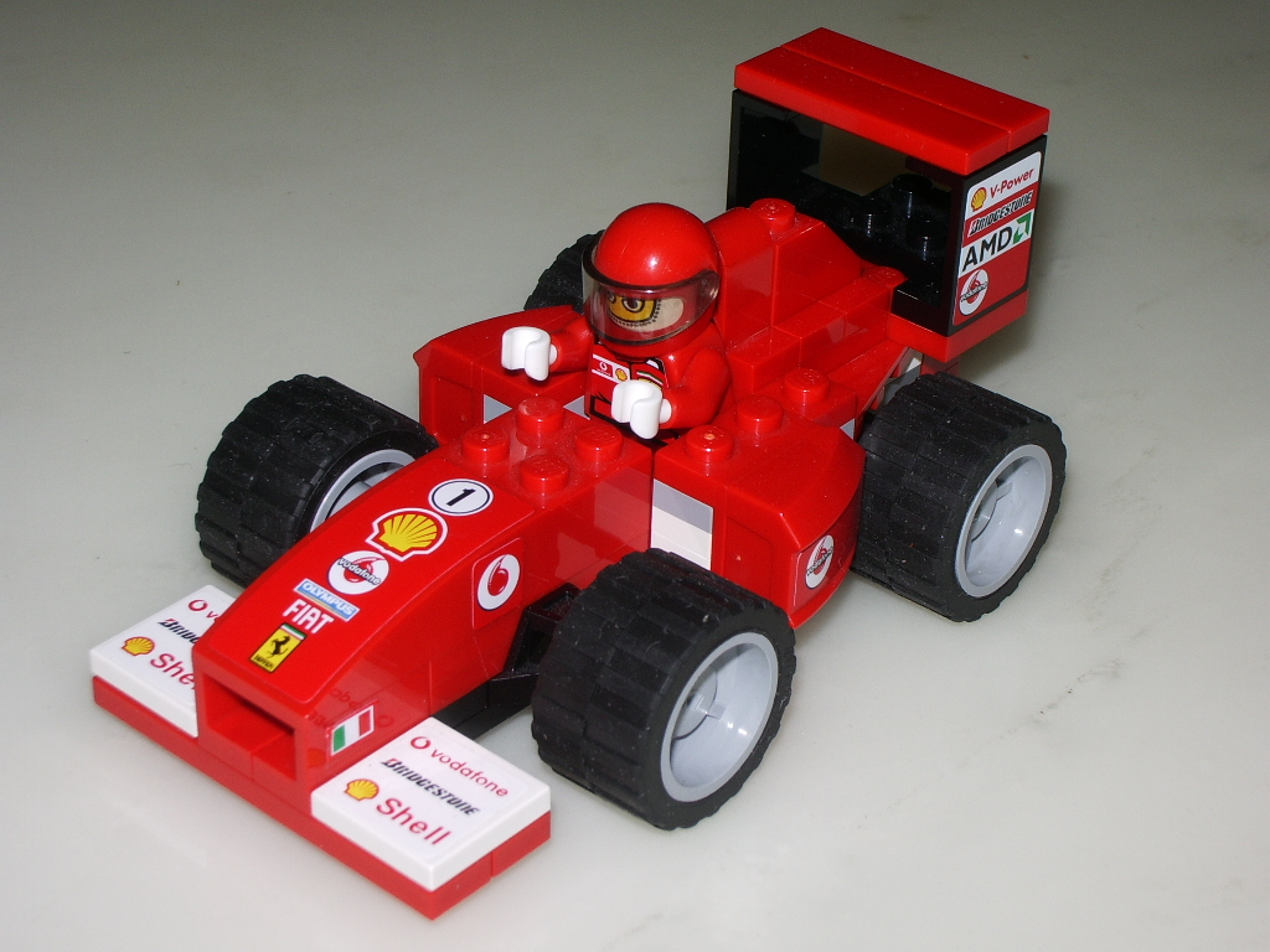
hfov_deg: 26.3
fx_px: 2715
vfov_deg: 19.9
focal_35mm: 74
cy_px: 476
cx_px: 635
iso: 50
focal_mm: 12.2
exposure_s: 1/50
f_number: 6.2
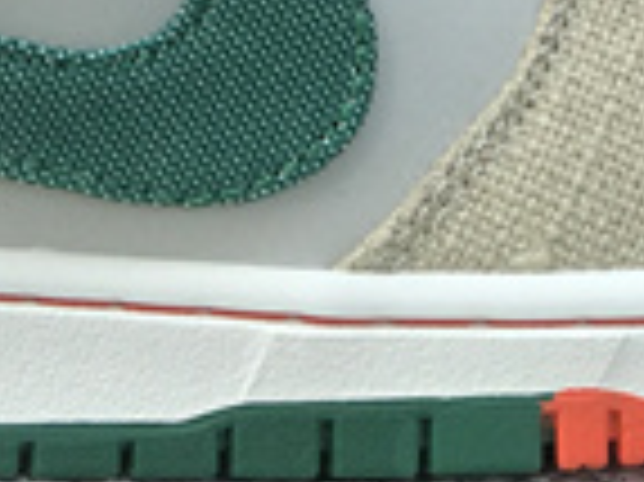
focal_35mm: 296
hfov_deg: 6.7
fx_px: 5502
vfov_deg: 4.9
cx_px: 113
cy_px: -484
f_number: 2.8
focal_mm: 6.6
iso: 20
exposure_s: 1/100
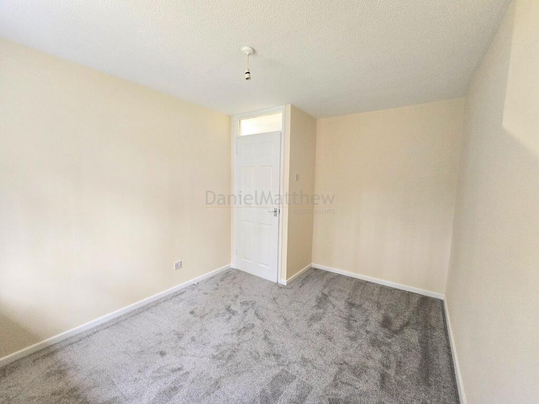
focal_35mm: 13
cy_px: 202
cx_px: 270
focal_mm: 2.2
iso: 320
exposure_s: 1/60
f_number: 2.2
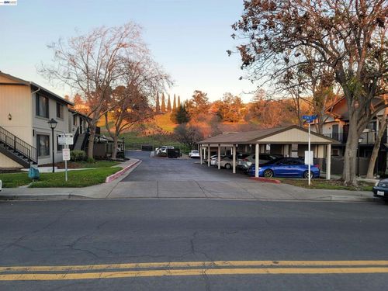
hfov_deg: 69.4
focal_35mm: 25
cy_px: 146
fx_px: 280
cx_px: 194
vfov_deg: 54.9
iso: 32
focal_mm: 7
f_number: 1.8
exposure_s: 1/120
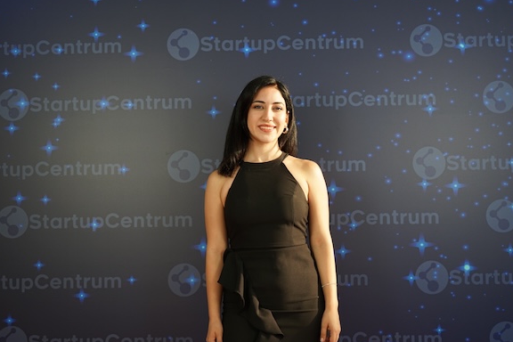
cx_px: 262
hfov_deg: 40.3
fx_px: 698
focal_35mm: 49
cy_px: 174
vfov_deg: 27.5
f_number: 5
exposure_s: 1/40
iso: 400
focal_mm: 47
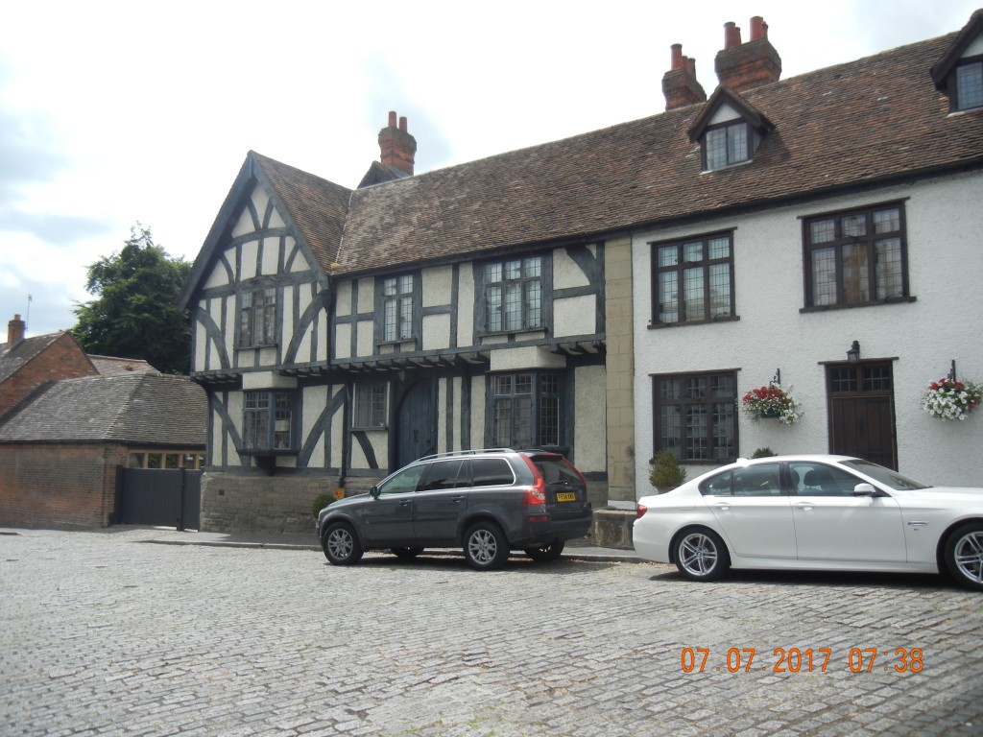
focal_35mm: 30
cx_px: 492
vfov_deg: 46.8
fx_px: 852
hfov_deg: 60.0
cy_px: 368
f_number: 7
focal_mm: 5.4
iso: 160
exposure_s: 1/323
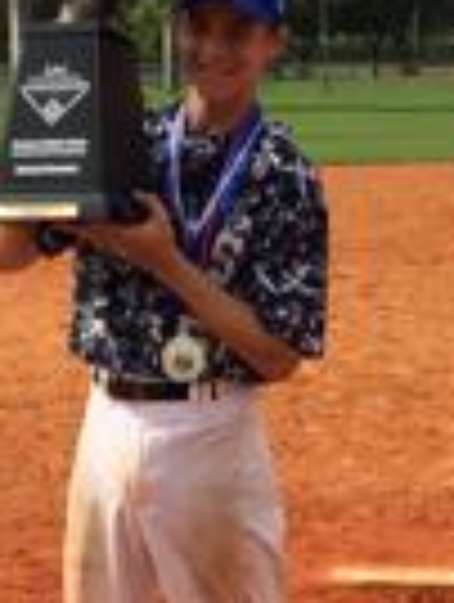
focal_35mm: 119
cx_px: 227
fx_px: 2074
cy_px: 351
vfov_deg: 16.5
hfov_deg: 12.5
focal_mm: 4.15
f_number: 2.2
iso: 32
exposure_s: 1/2415
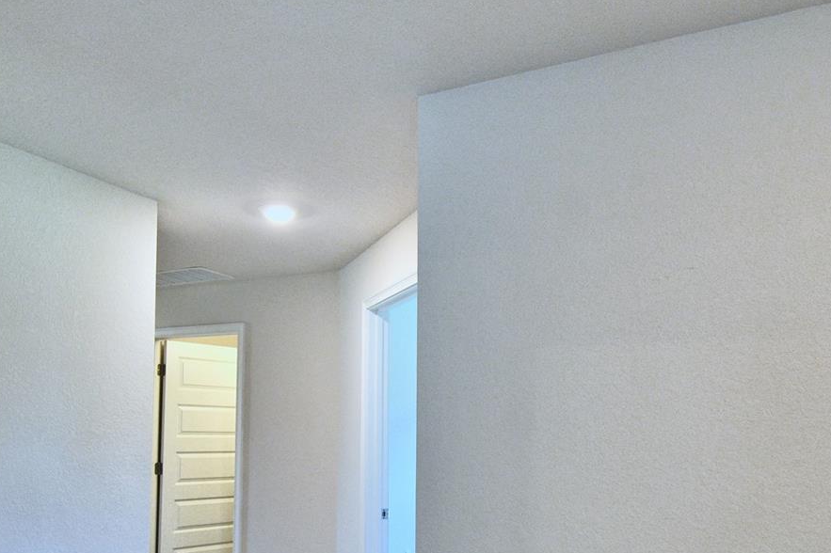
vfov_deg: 43.9
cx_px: 363
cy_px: 391
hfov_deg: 63.5
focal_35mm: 29
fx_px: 669
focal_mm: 11
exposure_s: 1/50
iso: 400
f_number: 4.8
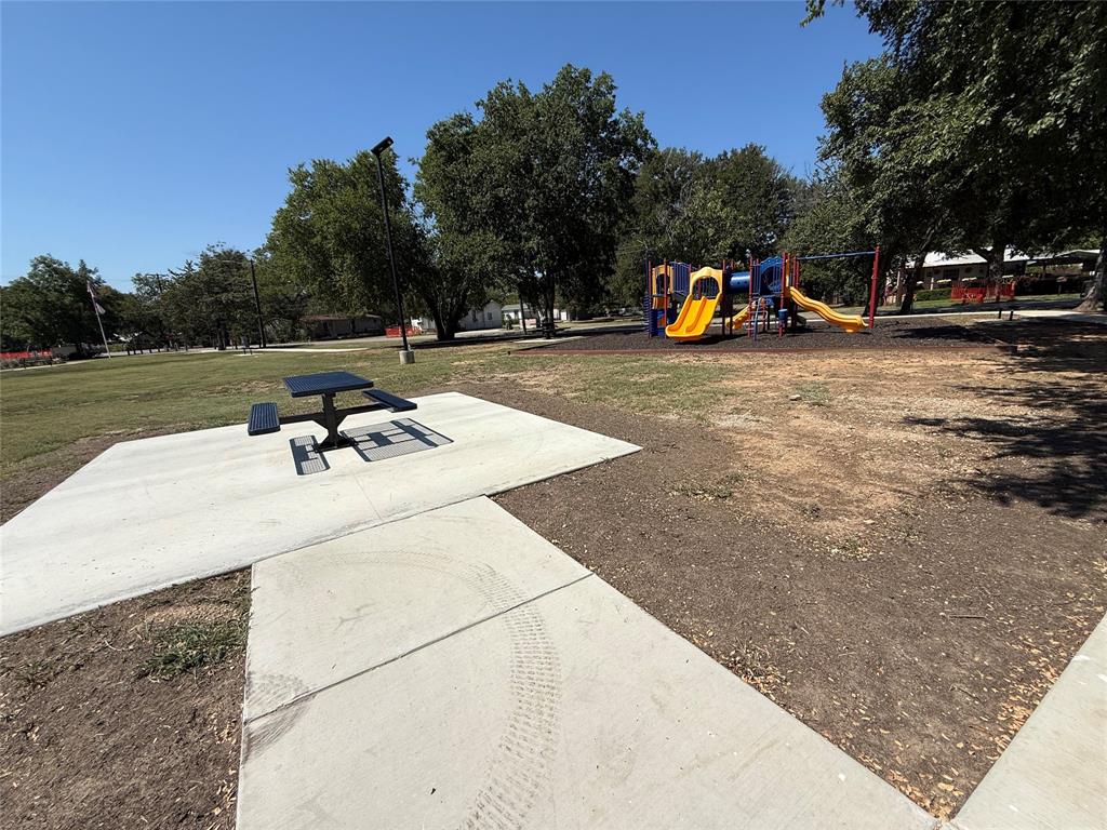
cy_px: 415
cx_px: 554
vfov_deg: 85.7
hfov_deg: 102.1
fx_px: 448
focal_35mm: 14
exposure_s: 1/3289
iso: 50
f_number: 2.2
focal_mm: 2.22
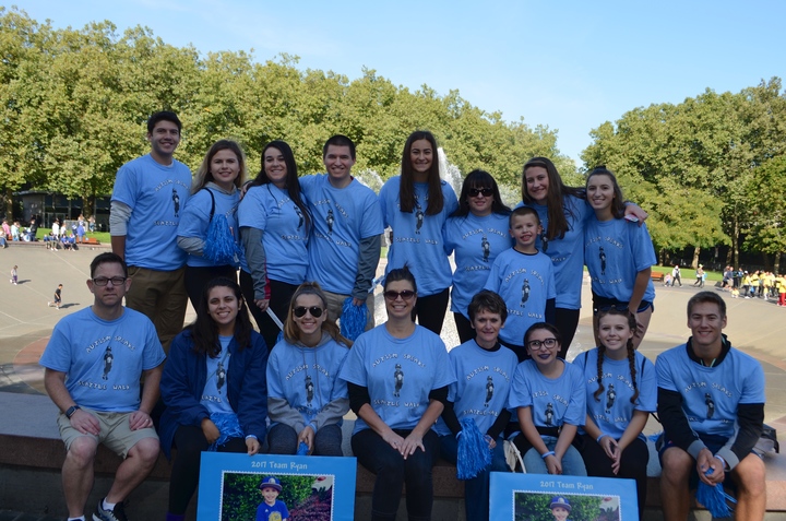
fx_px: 719
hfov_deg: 57.3
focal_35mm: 33
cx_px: 393
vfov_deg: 39.8
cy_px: 260
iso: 100
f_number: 6.3
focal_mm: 22
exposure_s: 1/200
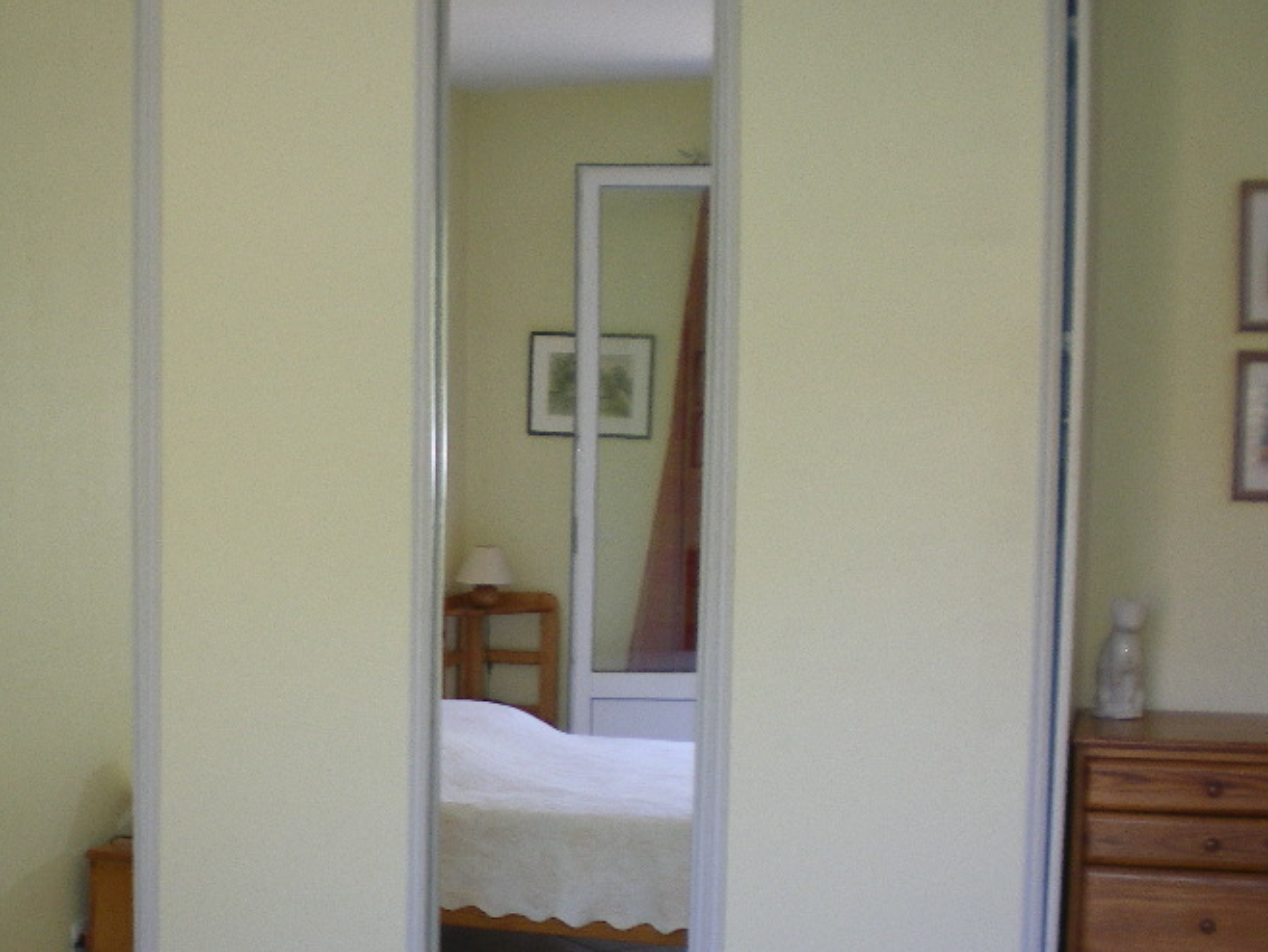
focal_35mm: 56
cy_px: 674
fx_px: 2052
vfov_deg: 25.9
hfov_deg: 33.8
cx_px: 368
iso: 125
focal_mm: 6.3
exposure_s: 1/50
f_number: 3.1
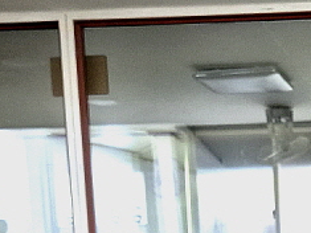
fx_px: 880
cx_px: 392
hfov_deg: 18.8
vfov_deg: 13.9
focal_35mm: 98
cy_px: 377
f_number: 1.8
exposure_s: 1/120
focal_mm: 5.4
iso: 1000
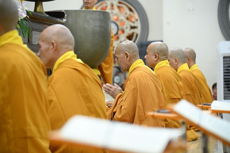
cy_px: 76
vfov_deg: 11.4
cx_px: 115
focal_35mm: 120
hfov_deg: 17.1
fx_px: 766
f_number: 4
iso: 12800
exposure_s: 1/200
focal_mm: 120
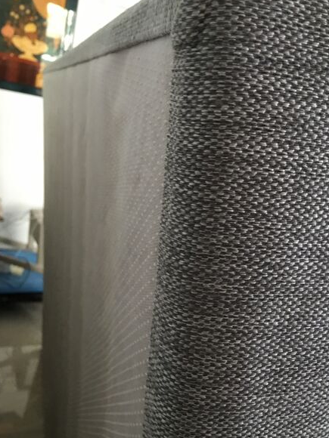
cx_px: 176
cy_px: 222
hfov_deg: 44.1
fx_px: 406
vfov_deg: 56.8
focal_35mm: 32
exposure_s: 1/10
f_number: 2.2
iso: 80
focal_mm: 4.15
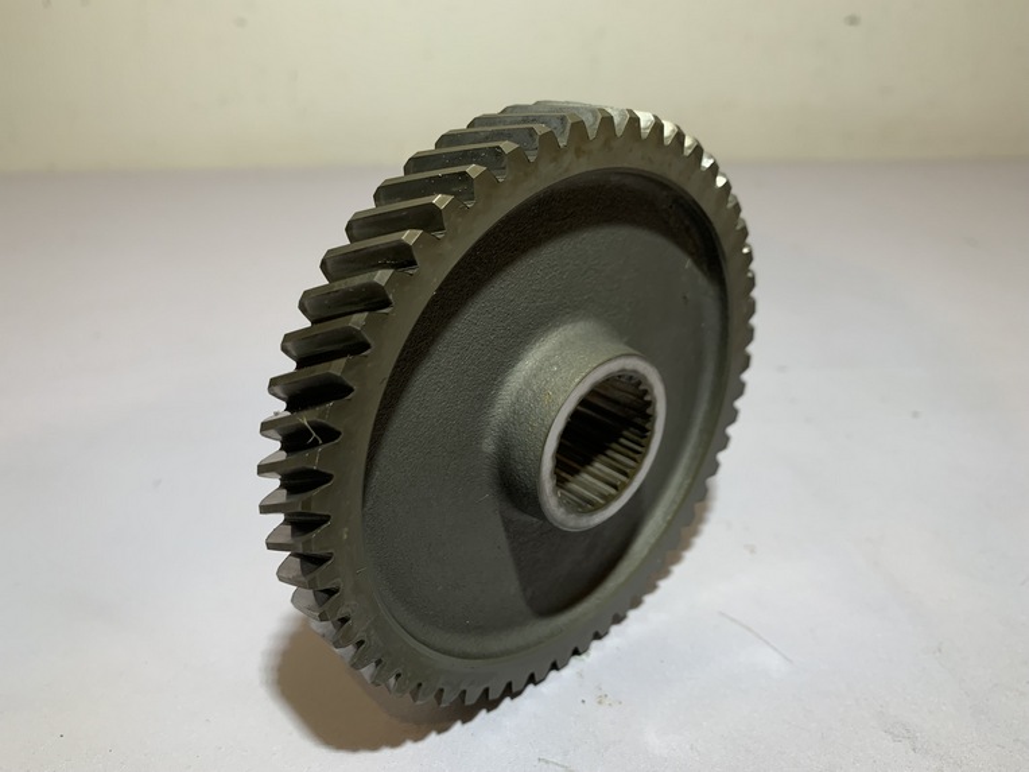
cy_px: 386
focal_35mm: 26
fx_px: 773
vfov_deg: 53.1
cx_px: 514
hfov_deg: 67.3
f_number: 1.8
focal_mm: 4.25
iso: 64
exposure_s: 1/121
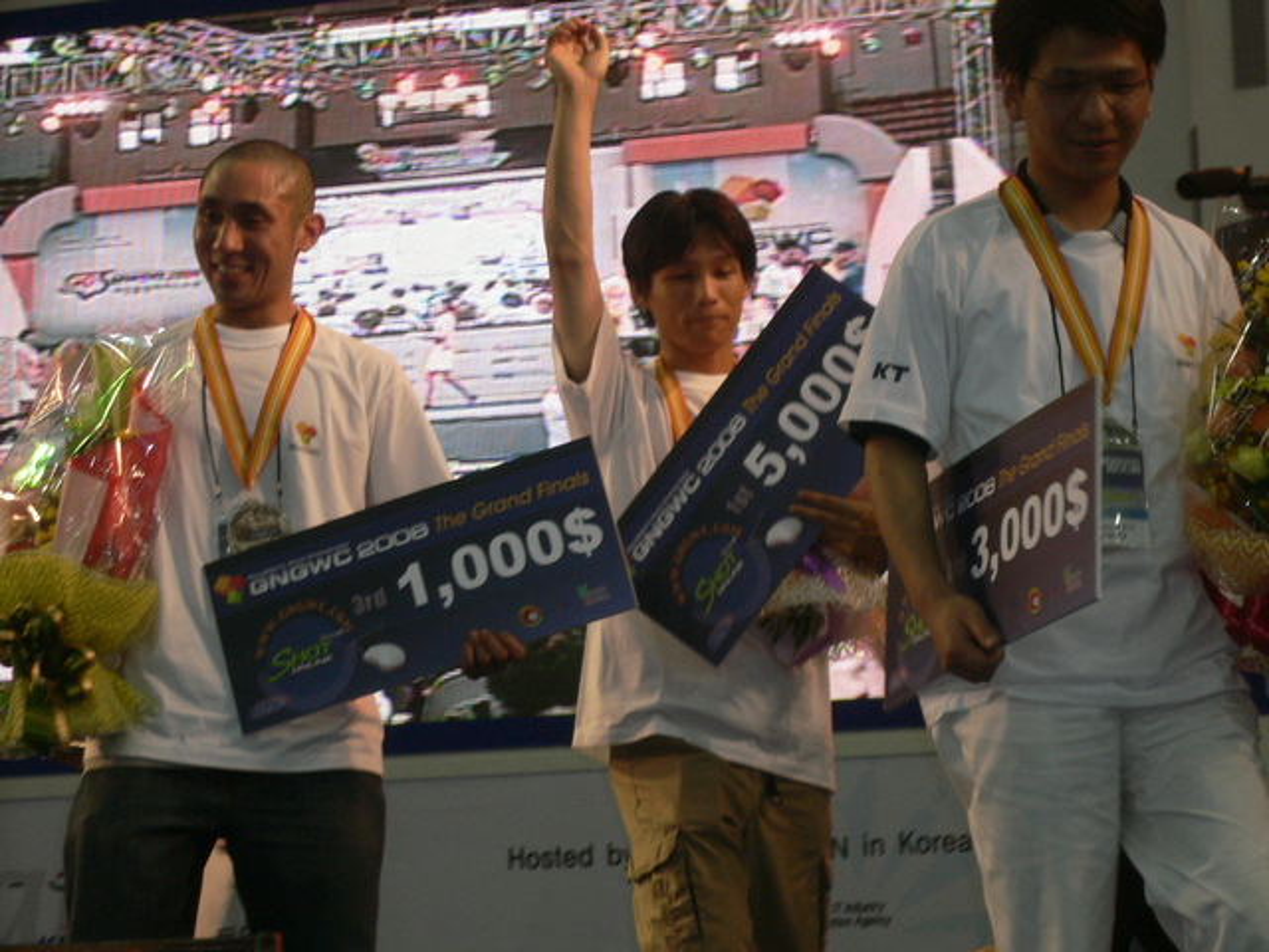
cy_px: 476
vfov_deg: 14.1
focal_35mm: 105
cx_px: 634
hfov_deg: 18.7
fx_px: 3849
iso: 100
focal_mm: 17.4
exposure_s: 1/60
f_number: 5
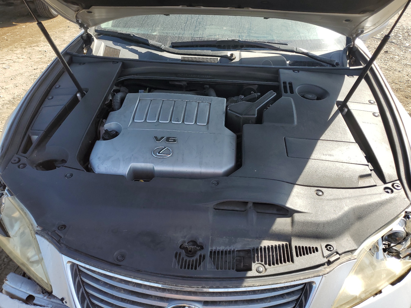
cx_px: 206
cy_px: 154
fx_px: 309
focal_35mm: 26
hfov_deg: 67.3
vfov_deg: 53.1
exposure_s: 1/909
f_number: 1.5
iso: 50
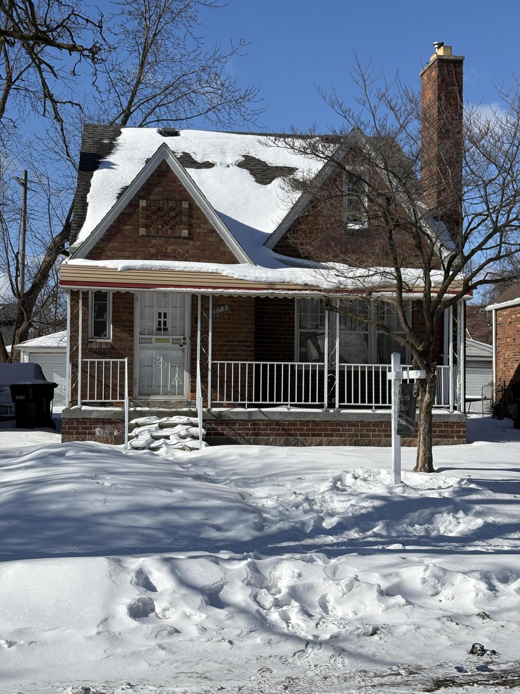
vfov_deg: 36.8
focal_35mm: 52
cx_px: 260
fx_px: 1042
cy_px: 347
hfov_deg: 28.0
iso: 25
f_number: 1.6
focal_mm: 5.96
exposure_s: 1/5348
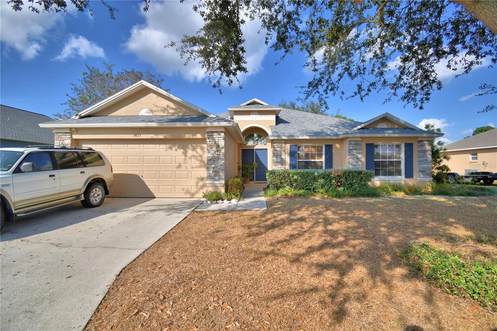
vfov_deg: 77.3
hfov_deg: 100.4
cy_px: 166
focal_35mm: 15
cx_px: 248
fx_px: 207
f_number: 4.5
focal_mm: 10
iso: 100
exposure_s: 1/1000
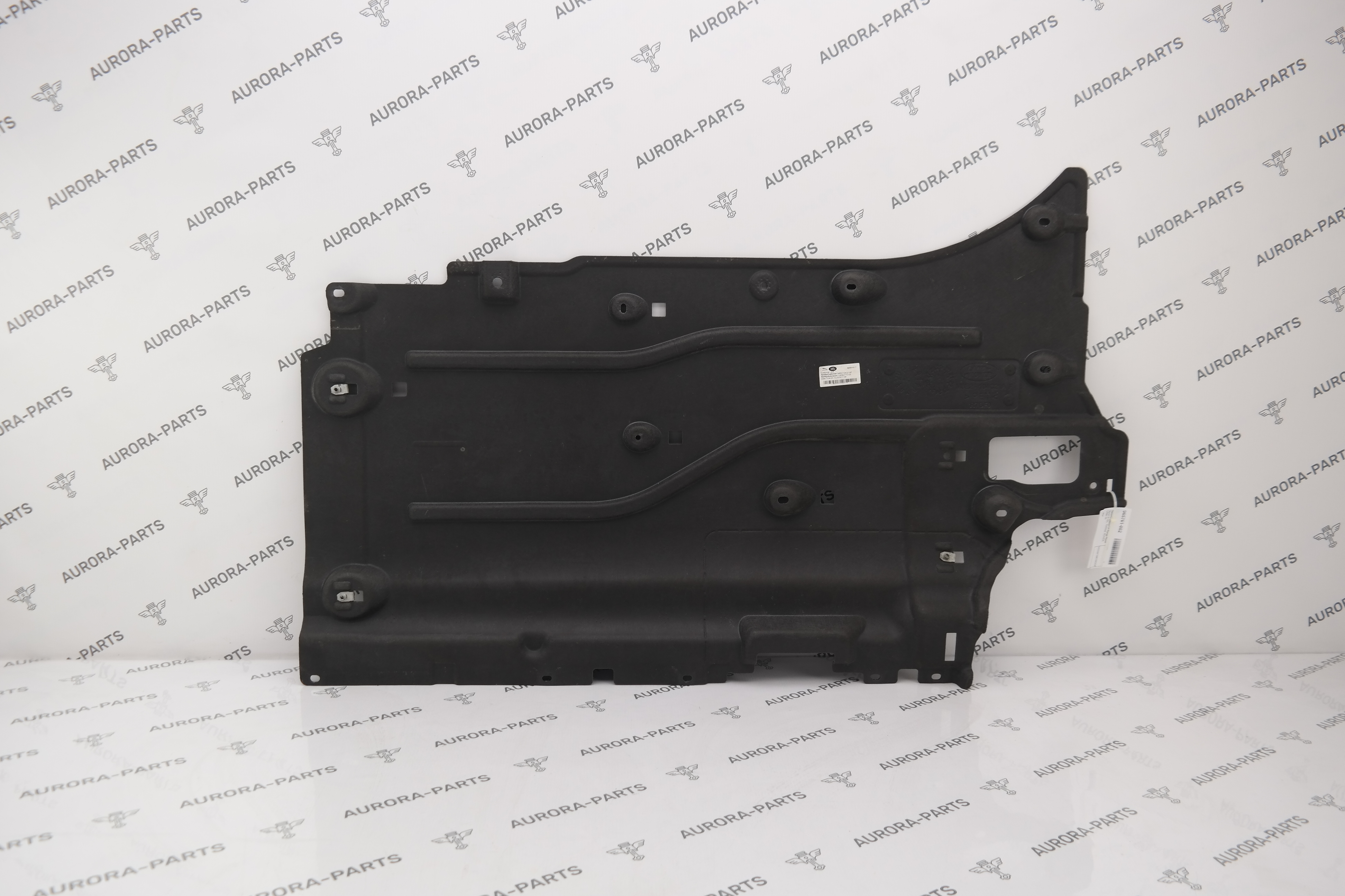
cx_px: 672
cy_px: 448
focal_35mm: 27
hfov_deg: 67.4
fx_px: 1009
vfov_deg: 47.9
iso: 100
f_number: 4
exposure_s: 1/100
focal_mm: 18
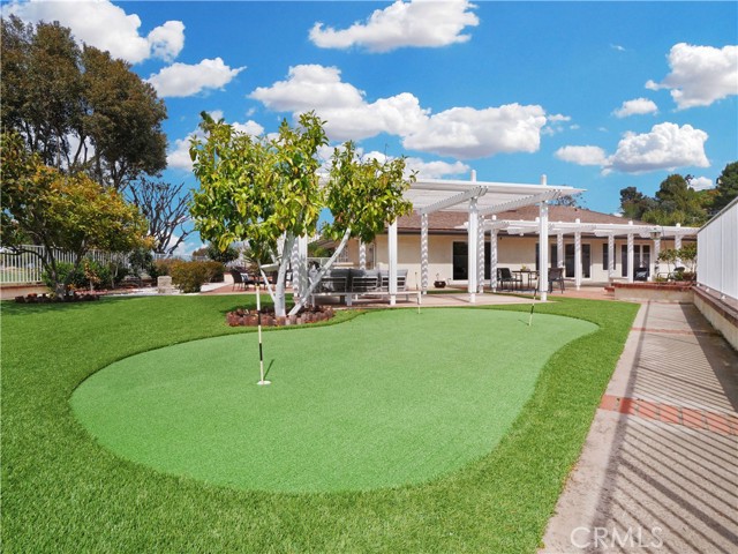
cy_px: 277
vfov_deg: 78.1
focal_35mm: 16
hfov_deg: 94.5
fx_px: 341
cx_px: 369
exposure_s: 1/250
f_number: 11
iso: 250
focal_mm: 8
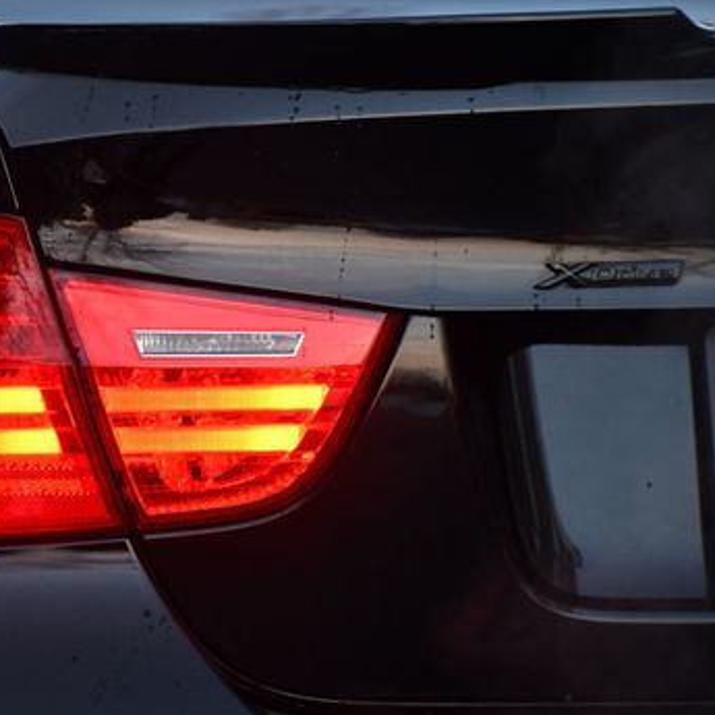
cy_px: 305
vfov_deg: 6.6
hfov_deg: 6.6
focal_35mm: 265
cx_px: 73
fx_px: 6193
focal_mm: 112
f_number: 4.8
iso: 800
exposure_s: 1/160
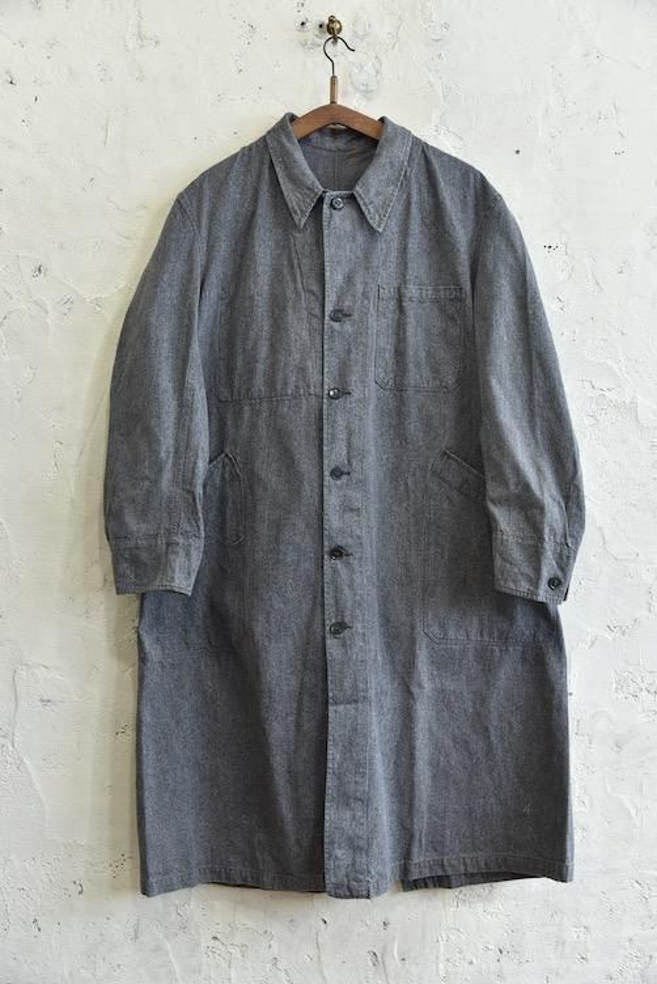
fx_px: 1258
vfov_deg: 42.7
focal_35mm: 46
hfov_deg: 29.3
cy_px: 492
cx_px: 328
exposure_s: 1/80
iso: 1000
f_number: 5
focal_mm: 46
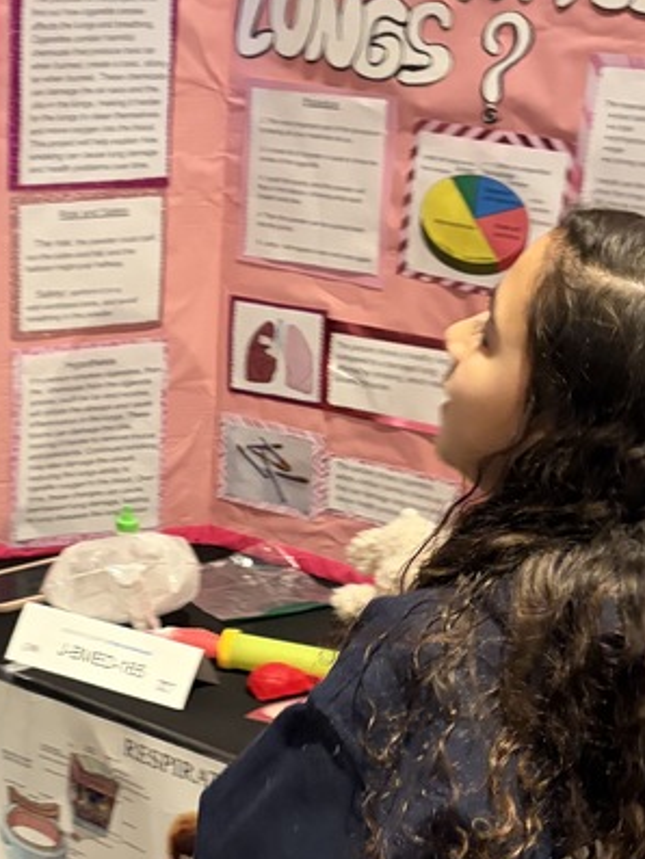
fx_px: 1664
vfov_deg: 28.9
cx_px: 212
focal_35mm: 67
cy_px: 470
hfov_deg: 21.9
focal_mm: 5.96
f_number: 1.6
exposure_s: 1/30
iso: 500
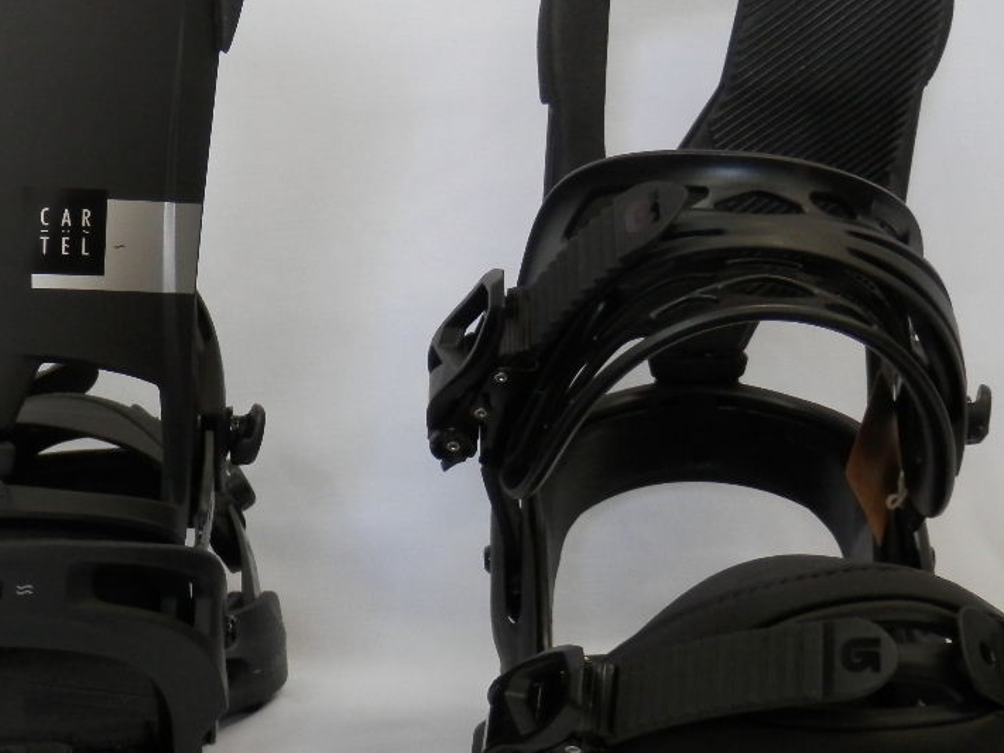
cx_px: 343
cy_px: 331
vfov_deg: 18.2
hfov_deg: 24.0
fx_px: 2349
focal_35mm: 81
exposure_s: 1/15
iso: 200
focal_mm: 8
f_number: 3.8
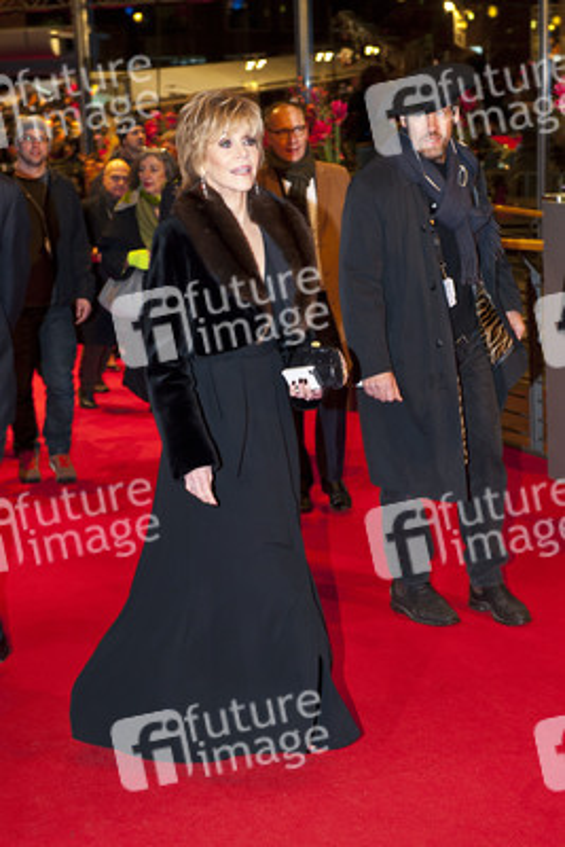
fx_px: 1646
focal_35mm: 70
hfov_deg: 19.5
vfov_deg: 28.8
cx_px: 282
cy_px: 424
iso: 1600
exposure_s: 1/100
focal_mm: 70
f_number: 5.6
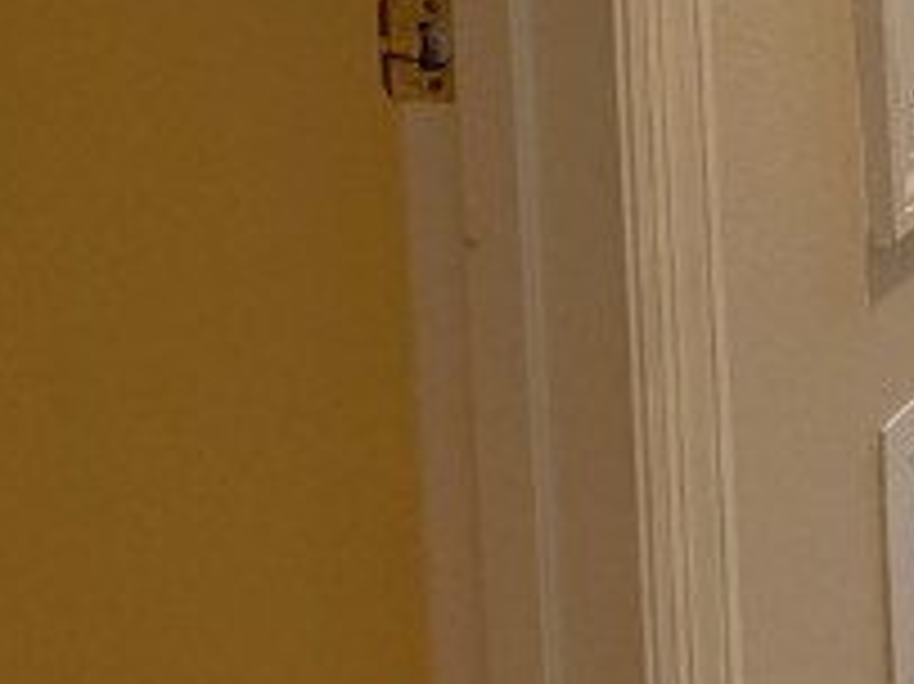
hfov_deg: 12.9
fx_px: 3193
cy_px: -702
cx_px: 2107
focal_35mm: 121
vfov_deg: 11.1
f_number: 1.78
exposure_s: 1/120
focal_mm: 6.76
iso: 160
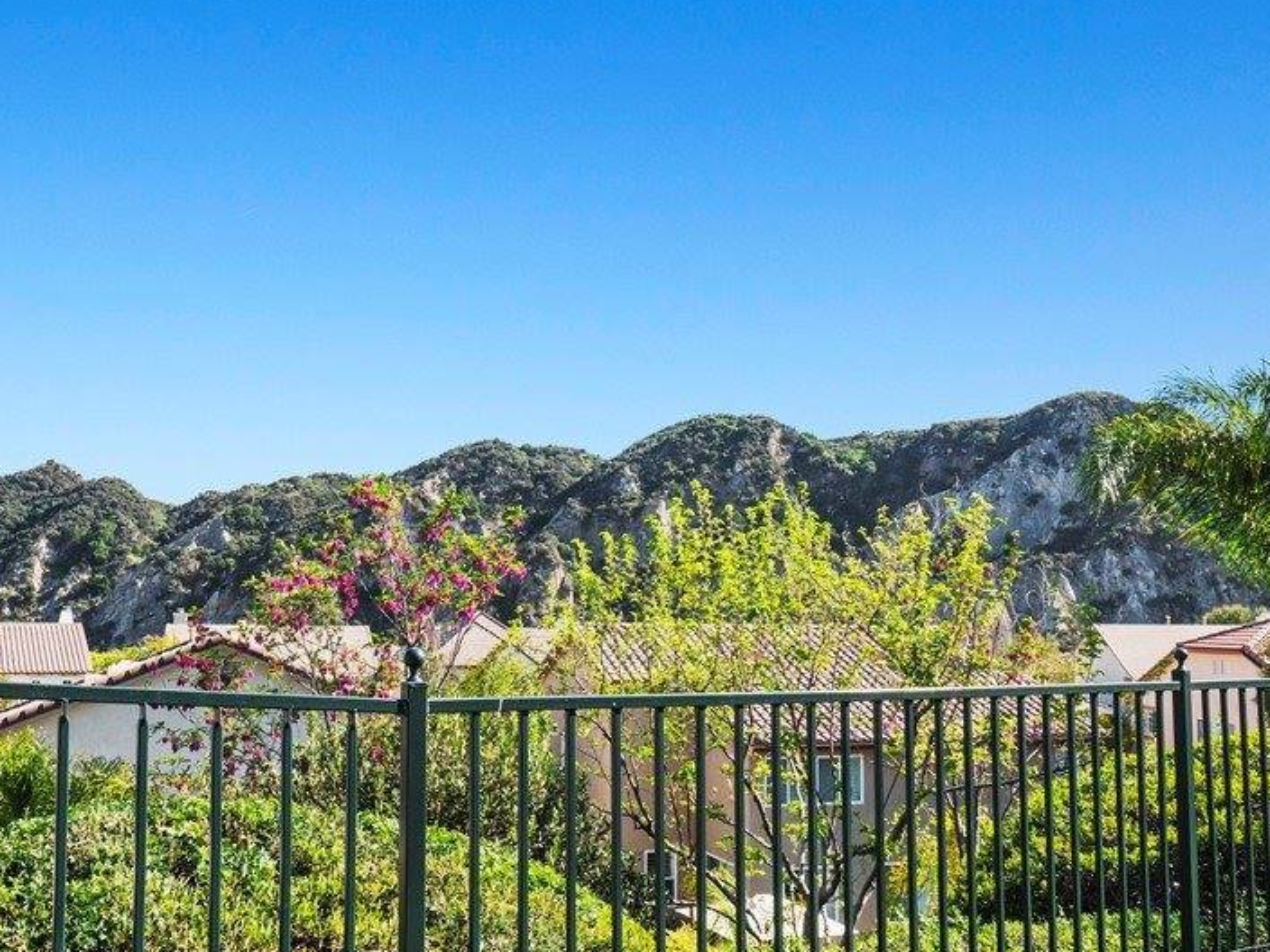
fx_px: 1174
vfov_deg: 44.0
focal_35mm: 32
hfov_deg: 56.8
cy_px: 566
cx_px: 590
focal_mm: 11
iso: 200
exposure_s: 1/125
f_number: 9
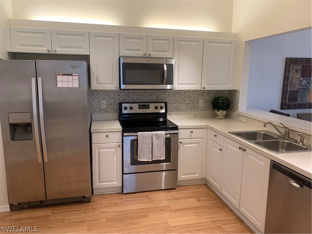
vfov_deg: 53.1
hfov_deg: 67.3
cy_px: 117
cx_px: 156
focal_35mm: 26
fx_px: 234
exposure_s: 1/60
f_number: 1.8
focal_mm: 4.25
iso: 100
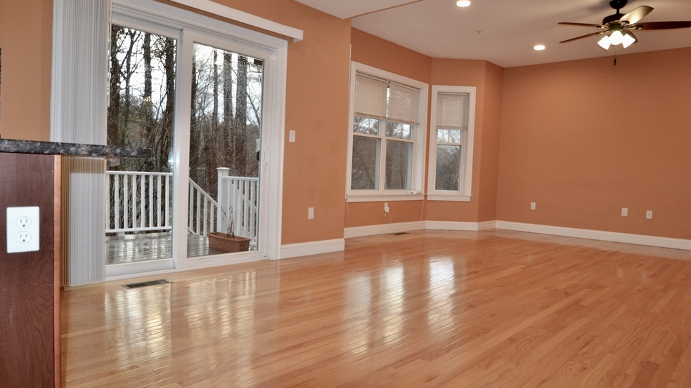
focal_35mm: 25
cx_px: 353
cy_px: 183
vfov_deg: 46.7
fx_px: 450
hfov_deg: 75.1
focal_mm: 15
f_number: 4
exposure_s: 1/60
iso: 400
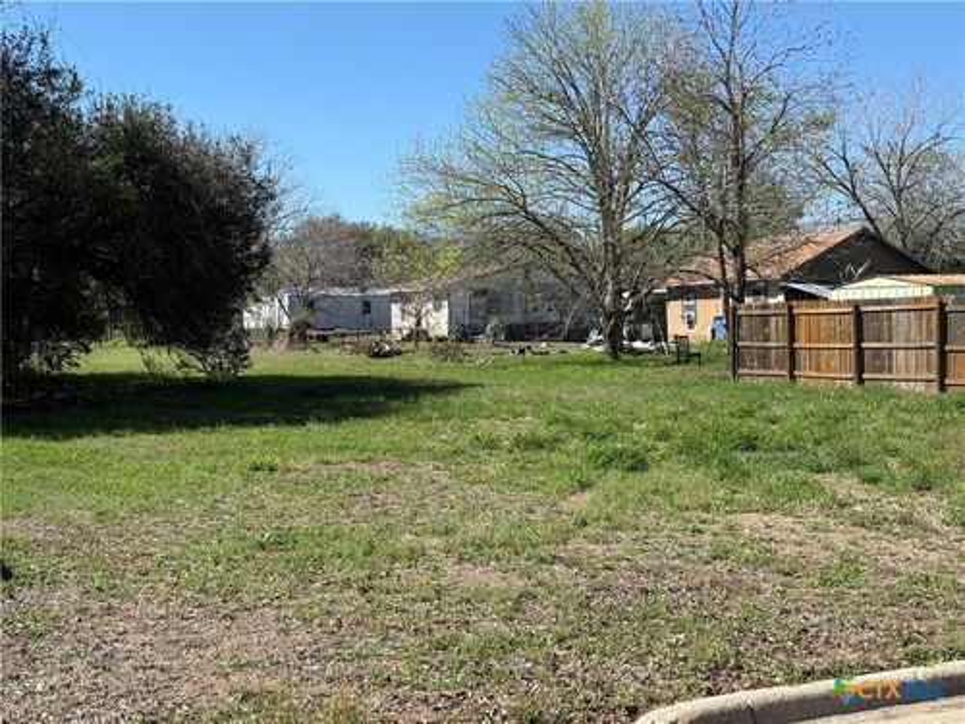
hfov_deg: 39.7
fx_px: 1338
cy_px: 362
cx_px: 482
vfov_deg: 30.3
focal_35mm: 48
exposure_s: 1/3534
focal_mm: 6.76
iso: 64
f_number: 1.78
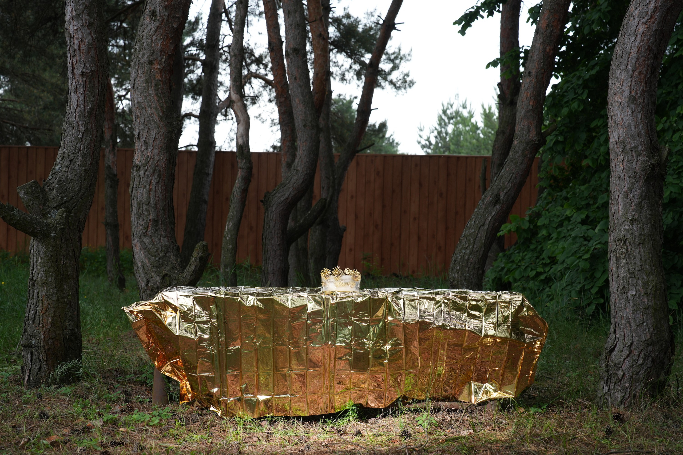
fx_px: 1233
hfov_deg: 31.0
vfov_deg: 20.9
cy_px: 228
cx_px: 342
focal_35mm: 65
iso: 320
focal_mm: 65
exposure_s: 1/160
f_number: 6.3
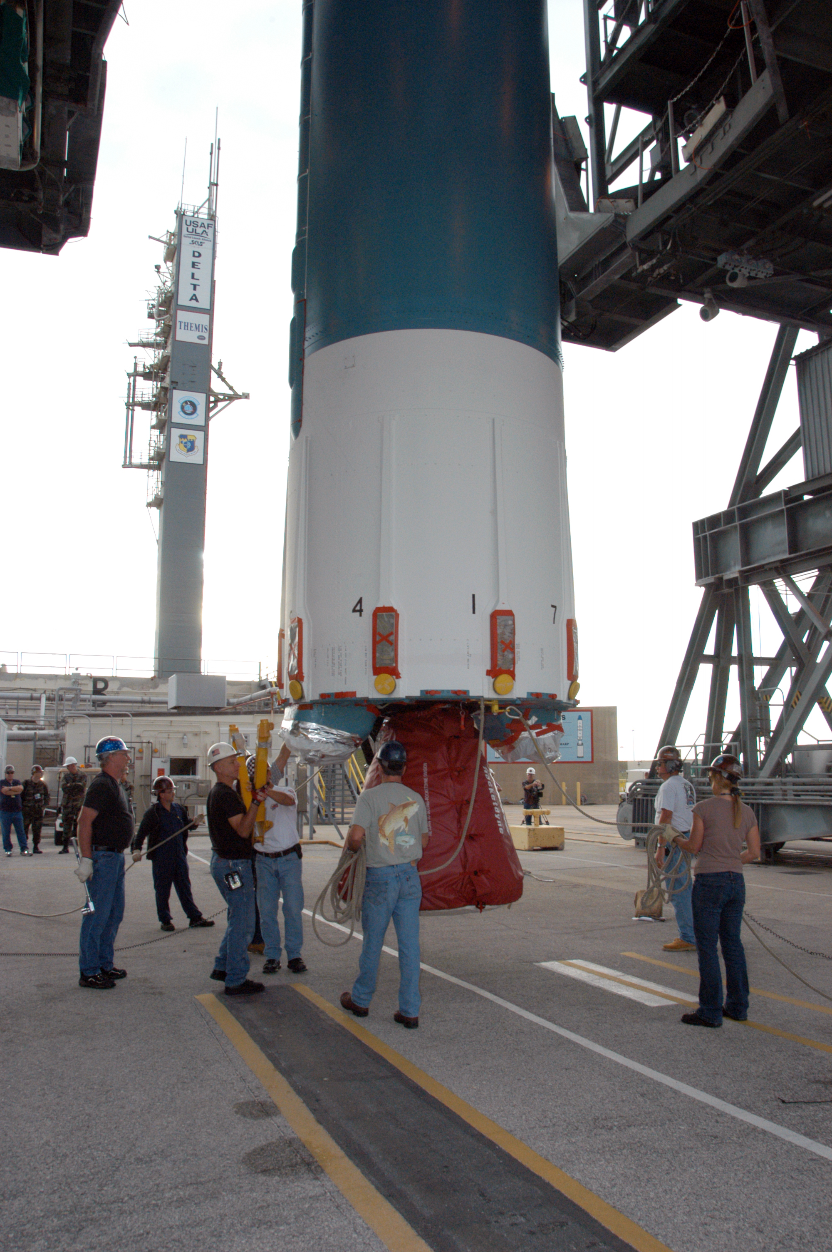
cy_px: 626
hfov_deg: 47.8
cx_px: 416
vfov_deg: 67.4
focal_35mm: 27
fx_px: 938
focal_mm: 18
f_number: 10
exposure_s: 1/160
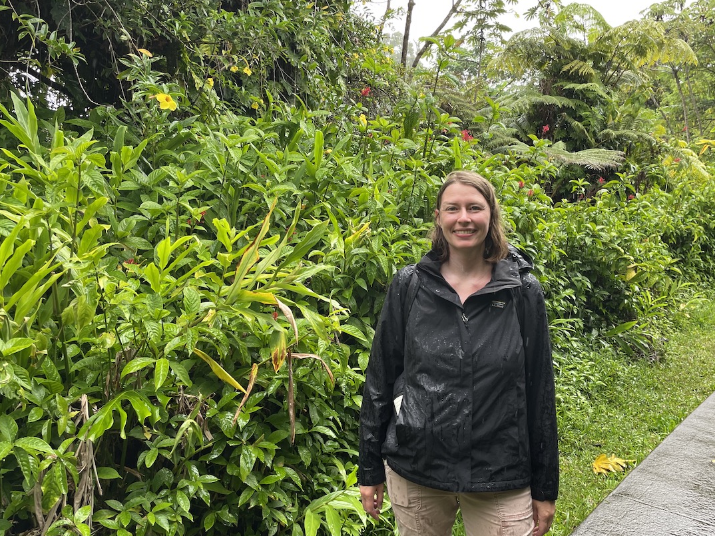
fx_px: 640
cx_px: 379
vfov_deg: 45.4
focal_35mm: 31
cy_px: 271
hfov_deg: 58.3
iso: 32
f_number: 1.6
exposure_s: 1/121
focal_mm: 4.2
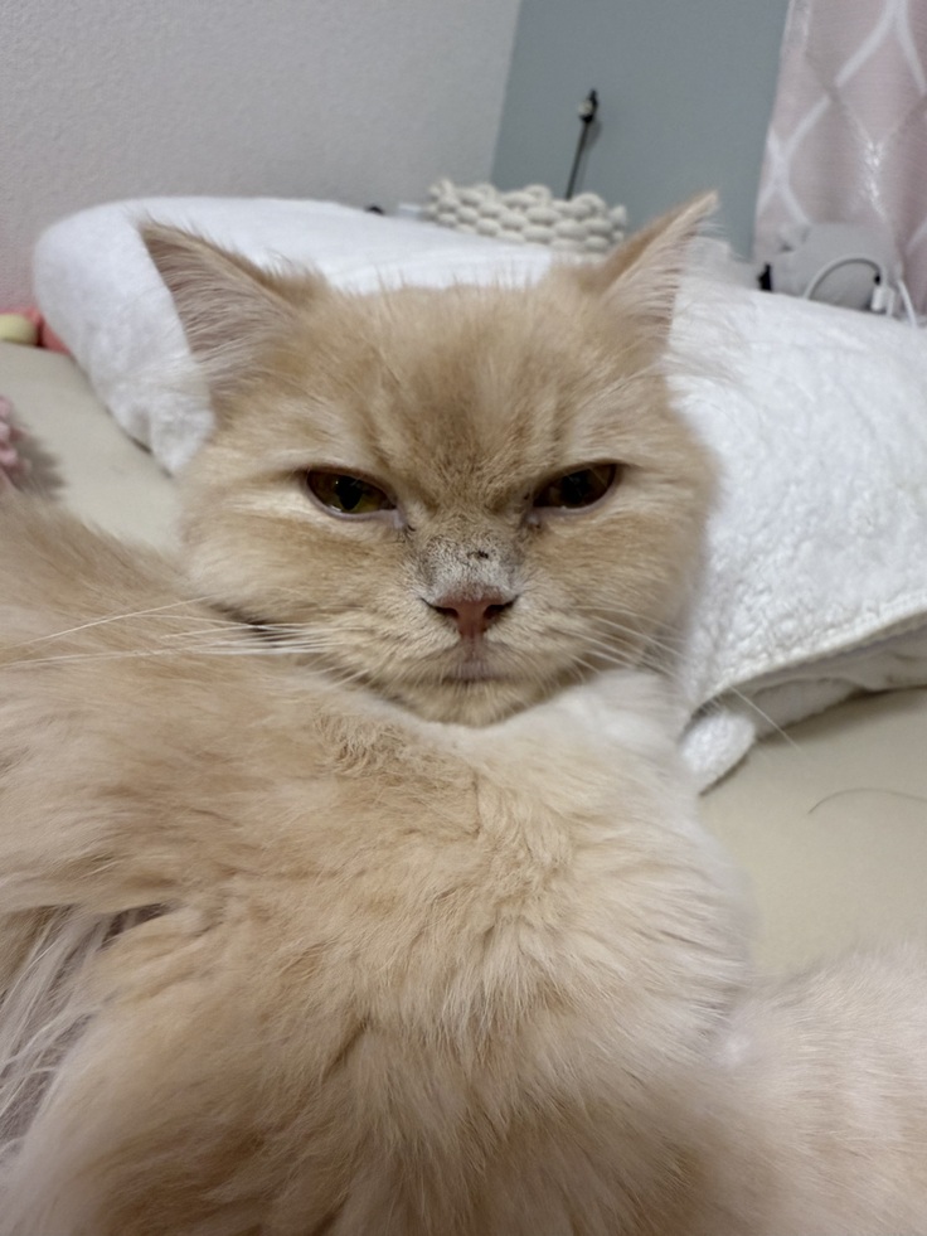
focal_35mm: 24
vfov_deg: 71.6
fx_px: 857
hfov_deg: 56.8
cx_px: 464
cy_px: 618
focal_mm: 2.22
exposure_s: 1/100
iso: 320
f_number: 2.2
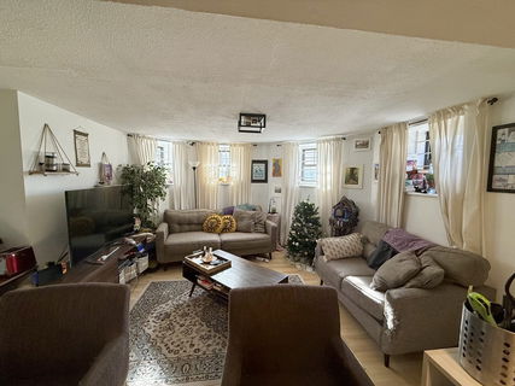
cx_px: 258
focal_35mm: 14
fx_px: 208
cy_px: 193
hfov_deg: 102.1
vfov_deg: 85.6
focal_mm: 2.22
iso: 160
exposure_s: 1/120
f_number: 2.2
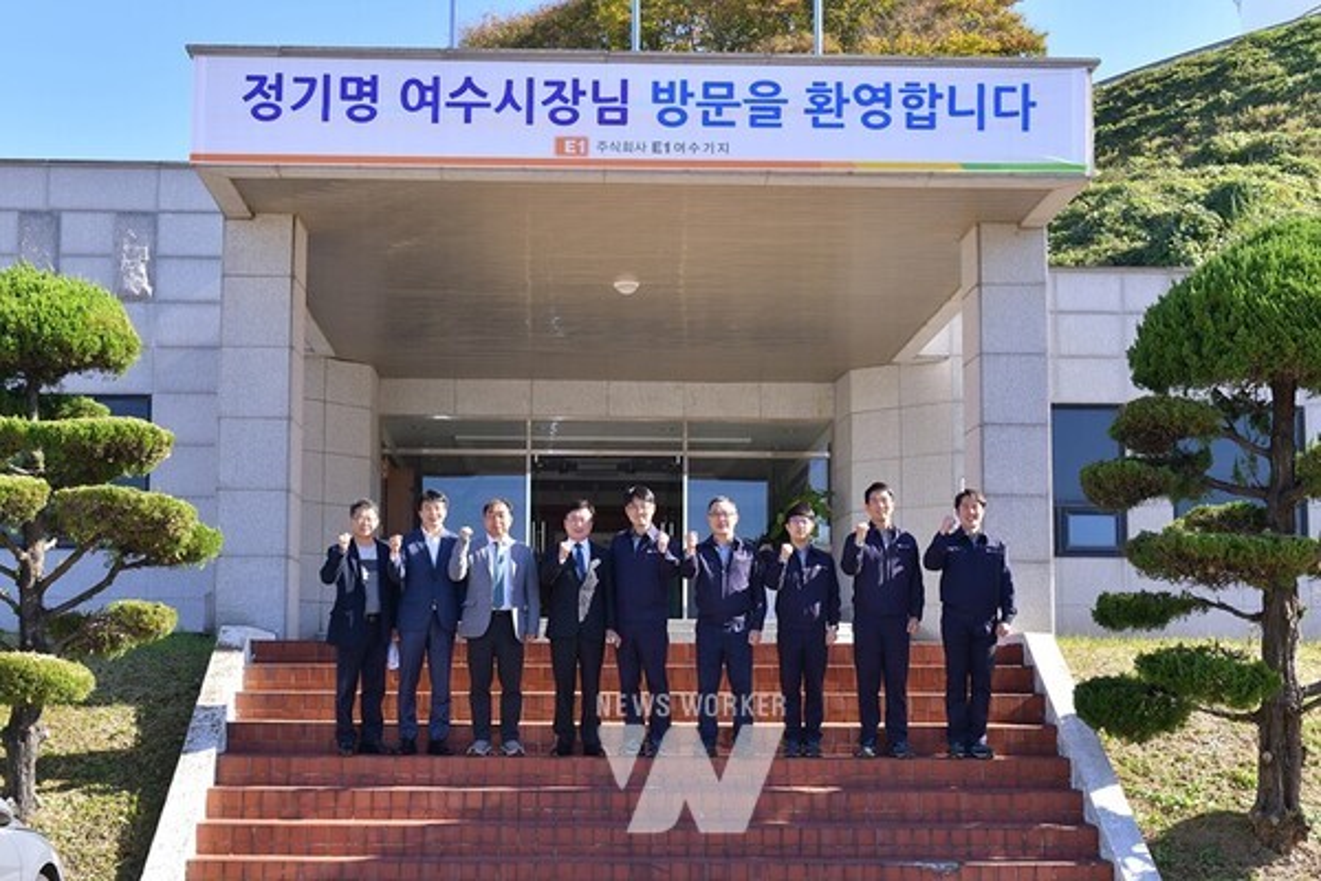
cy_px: 440
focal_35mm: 38
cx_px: 660
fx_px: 1394
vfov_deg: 35.1
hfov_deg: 50.7
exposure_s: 1/200
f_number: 5.6
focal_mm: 38
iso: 100
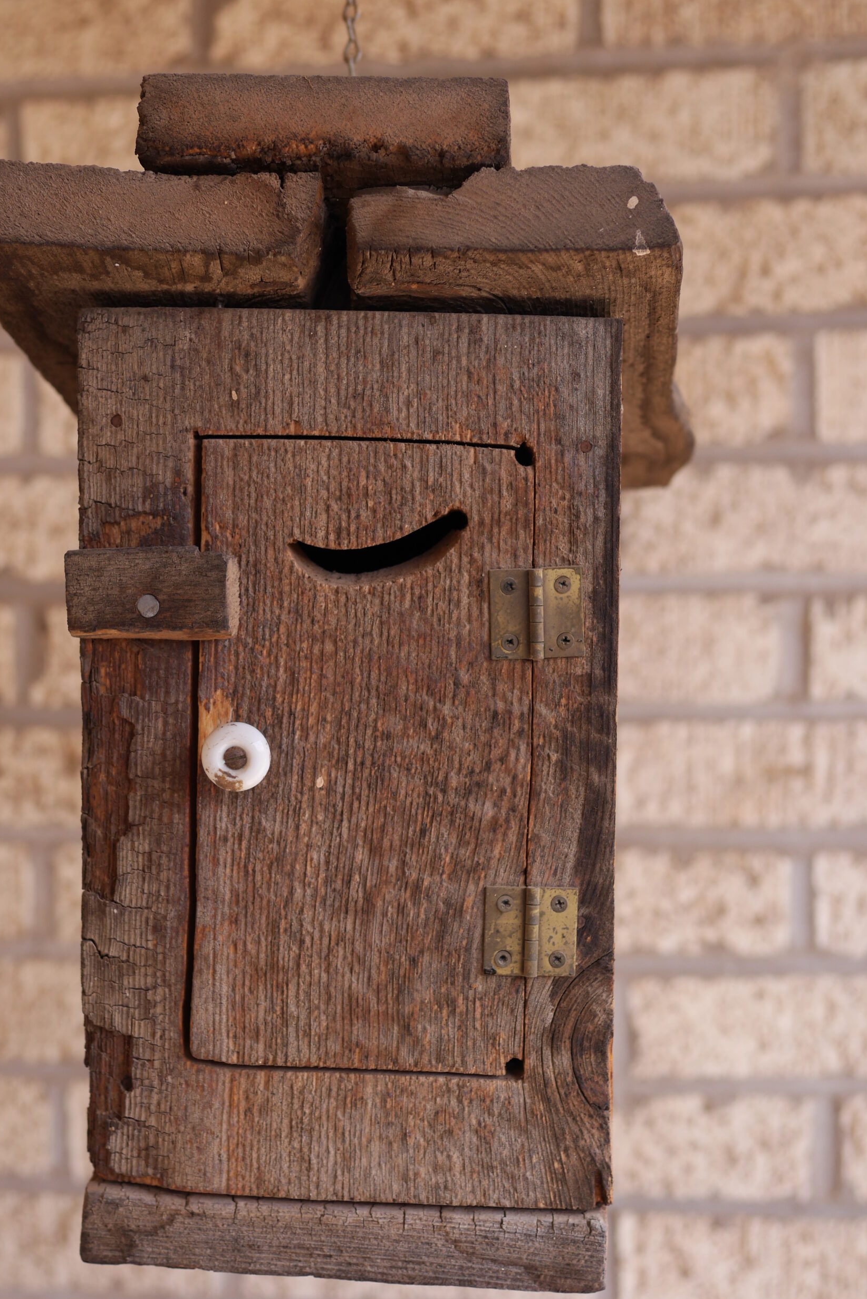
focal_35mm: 54
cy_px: 665
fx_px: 1950
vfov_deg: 36.9
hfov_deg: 25.1
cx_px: 383
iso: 200
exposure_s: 1/320
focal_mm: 25
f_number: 2.8
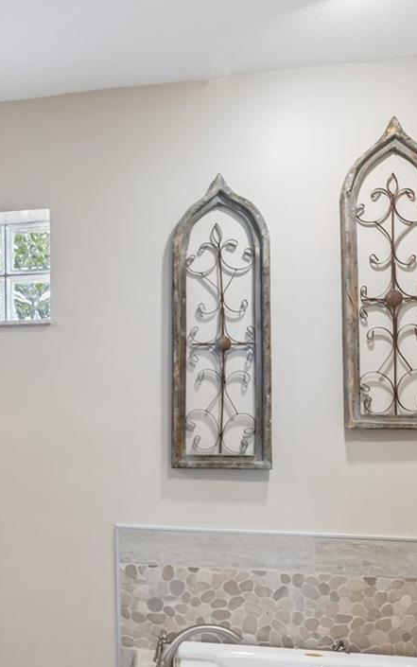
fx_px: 672
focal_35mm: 37
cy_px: 435
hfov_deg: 31.0
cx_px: -33
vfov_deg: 51.9
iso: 400
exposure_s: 1/10
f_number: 8
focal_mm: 16
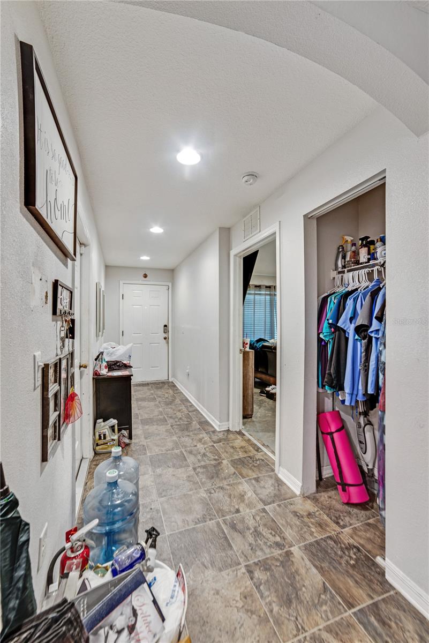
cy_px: 322
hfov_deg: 81.3
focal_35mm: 14
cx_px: 214
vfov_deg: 104.2
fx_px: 250
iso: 160
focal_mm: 14
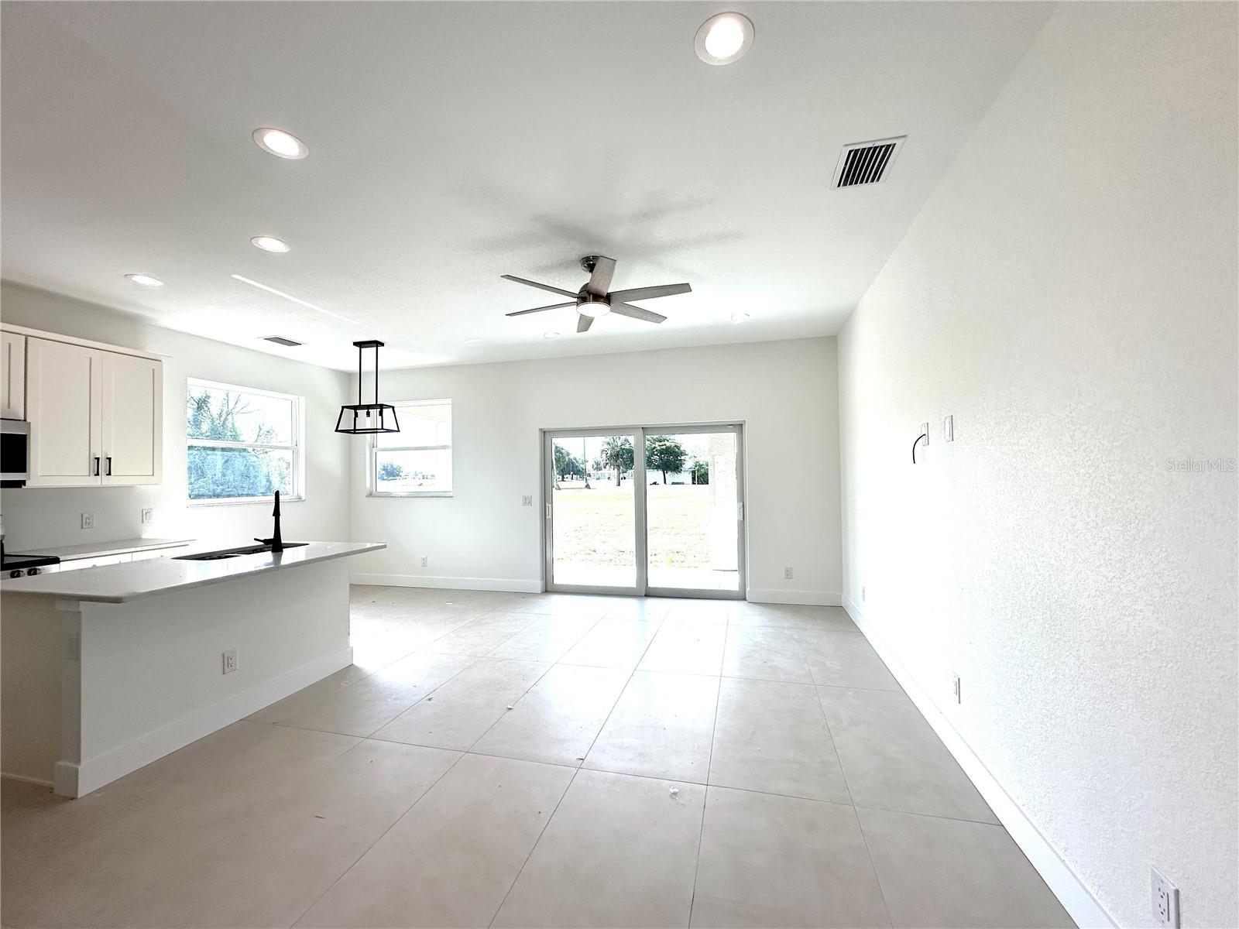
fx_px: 501
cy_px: 464
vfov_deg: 85.7
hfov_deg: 102.1
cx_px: 620
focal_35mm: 14
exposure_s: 1/432
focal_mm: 2.22
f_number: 2.2
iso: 40
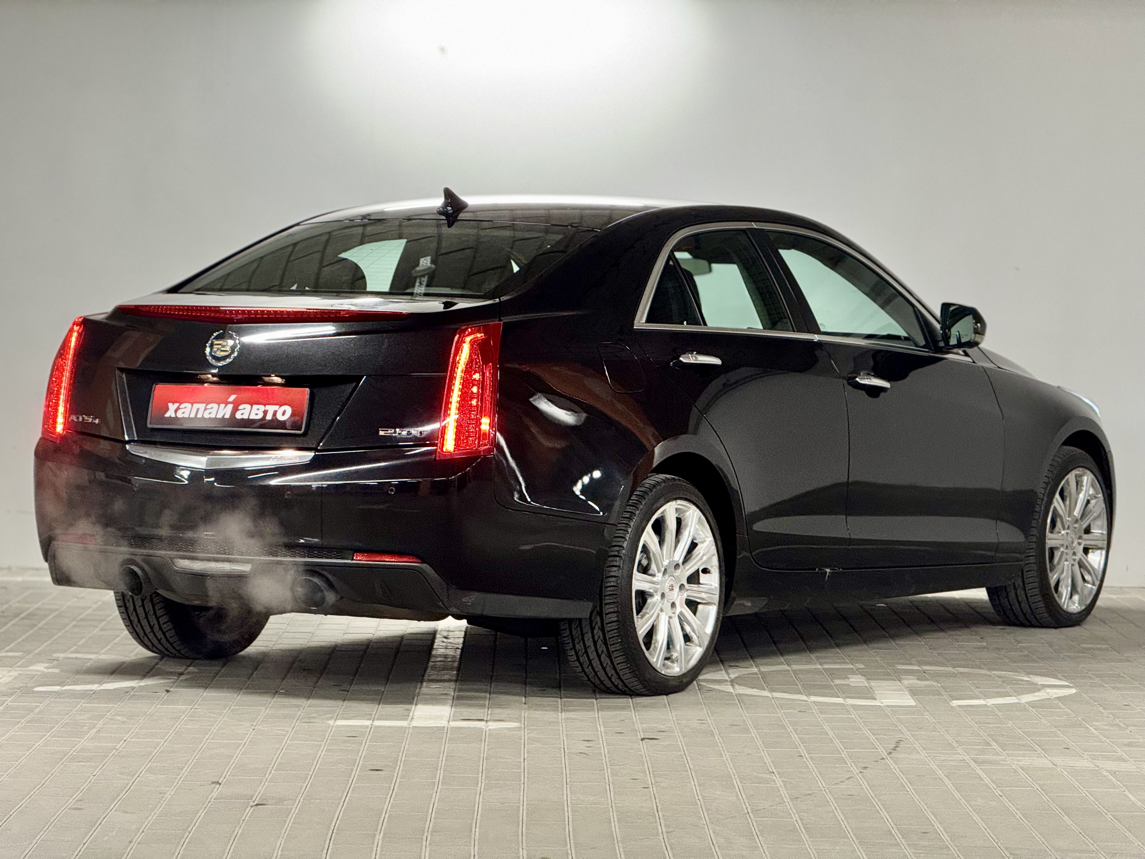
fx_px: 3969
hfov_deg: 16.4
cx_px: 572
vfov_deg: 12.3
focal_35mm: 120
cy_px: 430
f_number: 2.8
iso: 320
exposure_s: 1/50
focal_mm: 15.66
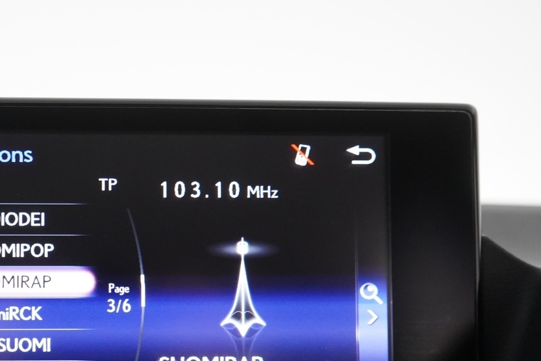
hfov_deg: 28.5
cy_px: 274
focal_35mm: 70
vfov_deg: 19.3
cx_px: 140
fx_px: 1052
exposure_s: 1/60
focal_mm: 36
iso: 4000
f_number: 5
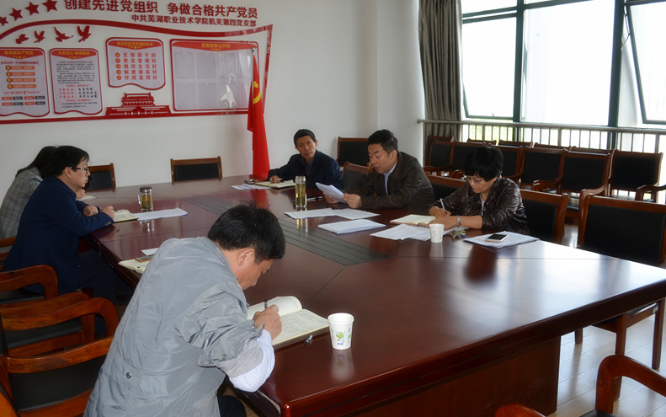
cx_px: 334
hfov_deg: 56.7
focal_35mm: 34
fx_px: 617
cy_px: 202
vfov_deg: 37.3
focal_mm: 22
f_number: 4
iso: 250
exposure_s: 1/125
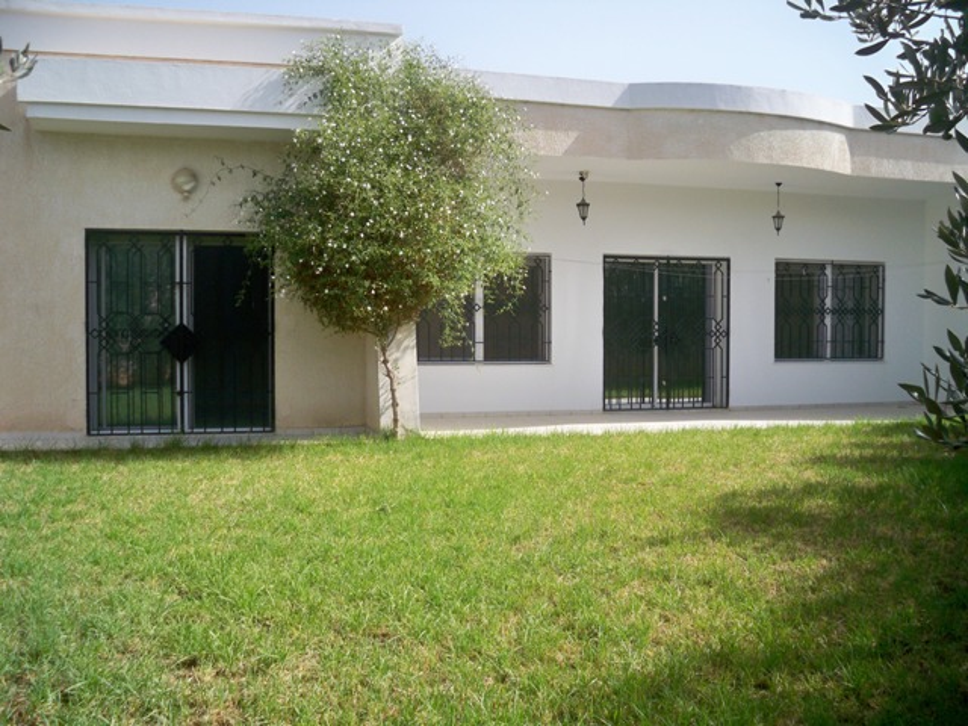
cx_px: 484
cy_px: 363
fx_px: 979
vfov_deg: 40.7
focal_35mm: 35
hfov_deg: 52.6
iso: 64
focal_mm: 6.3
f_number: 3.1
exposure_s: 1/640
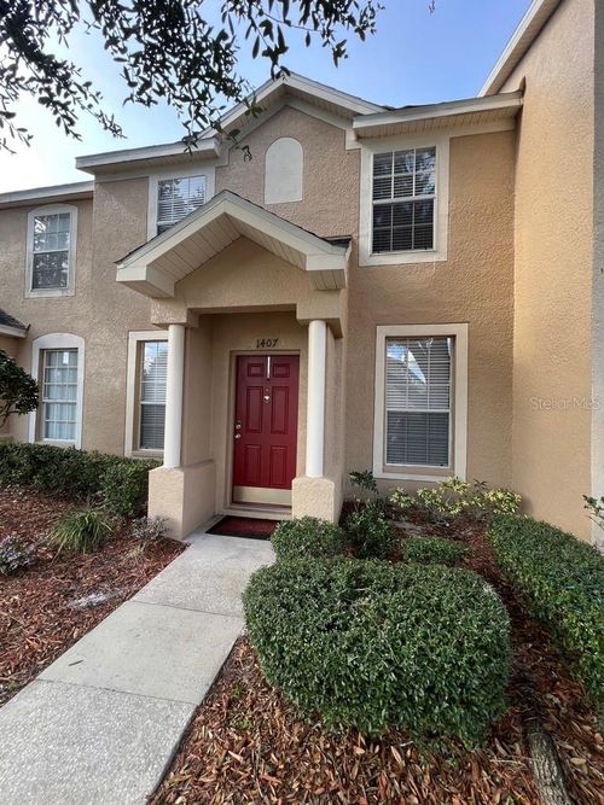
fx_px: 303
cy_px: 402
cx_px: 302
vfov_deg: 106.2
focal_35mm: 13
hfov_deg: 89.9
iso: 32
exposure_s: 1/125
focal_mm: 1.57
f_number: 1.8
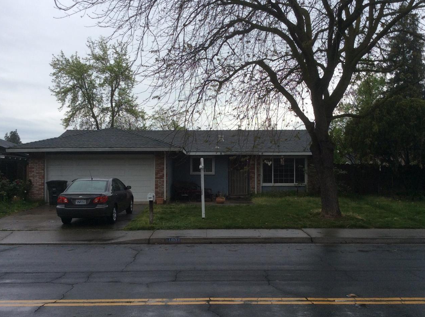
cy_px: 169
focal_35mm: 38
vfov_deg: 37.6
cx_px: 211
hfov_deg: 49.0
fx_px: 466
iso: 32
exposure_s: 1/443
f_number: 2.4
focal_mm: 3.3
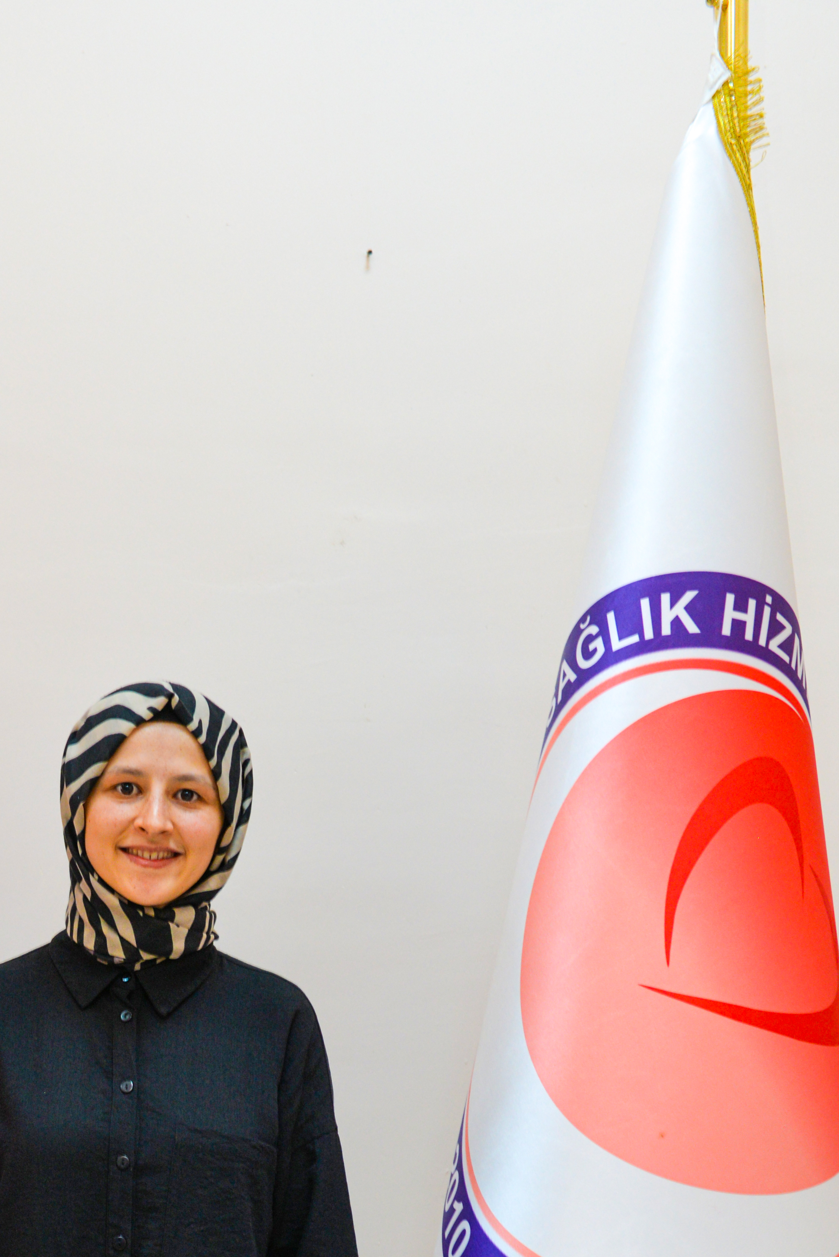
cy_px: 1036
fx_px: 2828
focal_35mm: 81
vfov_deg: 24.6
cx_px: 120
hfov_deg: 16.7
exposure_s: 1/60
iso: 720
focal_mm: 44
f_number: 4
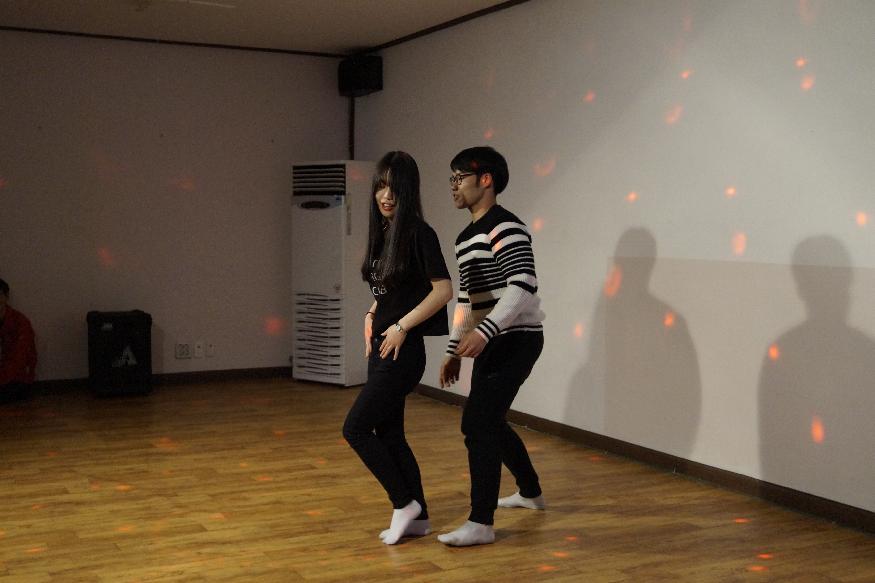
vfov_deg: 31.9
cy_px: 292
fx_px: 1020
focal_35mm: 42
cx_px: 438
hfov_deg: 46.4
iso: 2000
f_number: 2.8
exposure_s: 1/160
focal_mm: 28
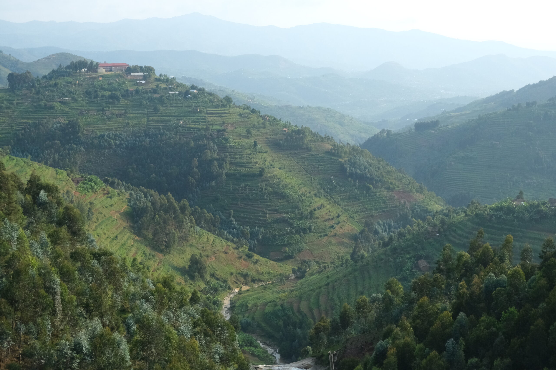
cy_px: 185
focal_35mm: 47
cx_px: 278
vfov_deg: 28.7
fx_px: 726
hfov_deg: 41.9
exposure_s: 1/4000
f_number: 4.7
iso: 2000
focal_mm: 31.4
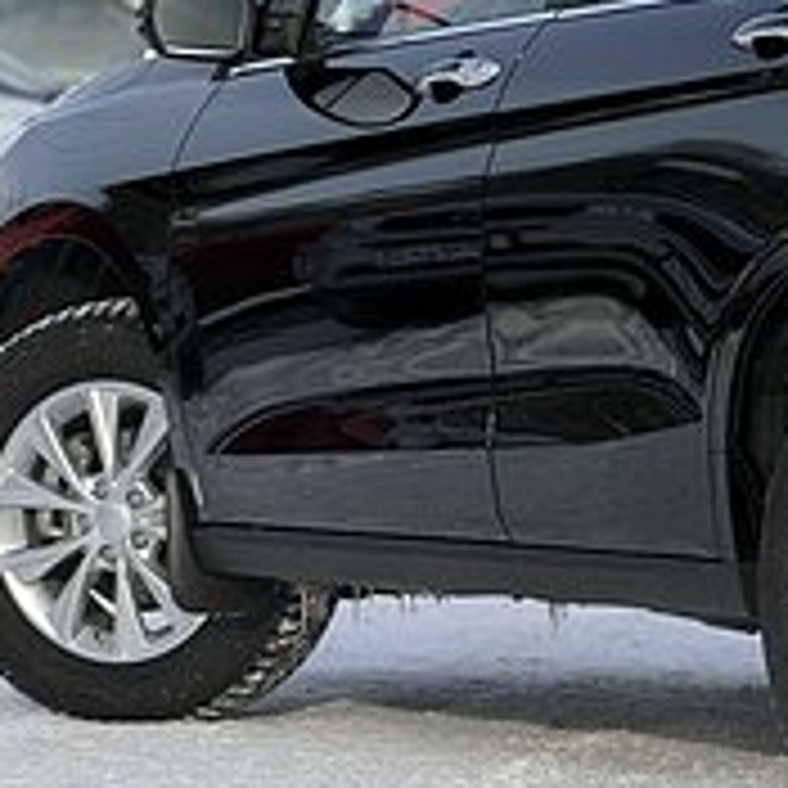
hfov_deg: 5.3
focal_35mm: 331
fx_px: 8525
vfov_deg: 5.3
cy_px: 239
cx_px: 1076
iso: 50
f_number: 2.8
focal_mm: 15.66
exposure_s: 1/977
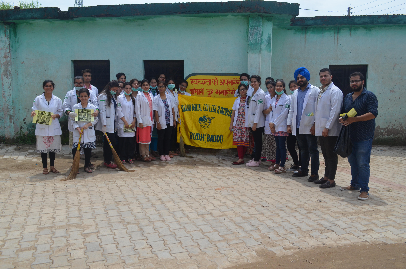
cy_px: 134
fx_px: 371
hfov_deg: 57.3
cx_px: 203
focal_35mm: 33
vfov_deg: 39.8
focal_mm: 22
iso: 400
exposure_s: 1/1600
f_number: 6.3
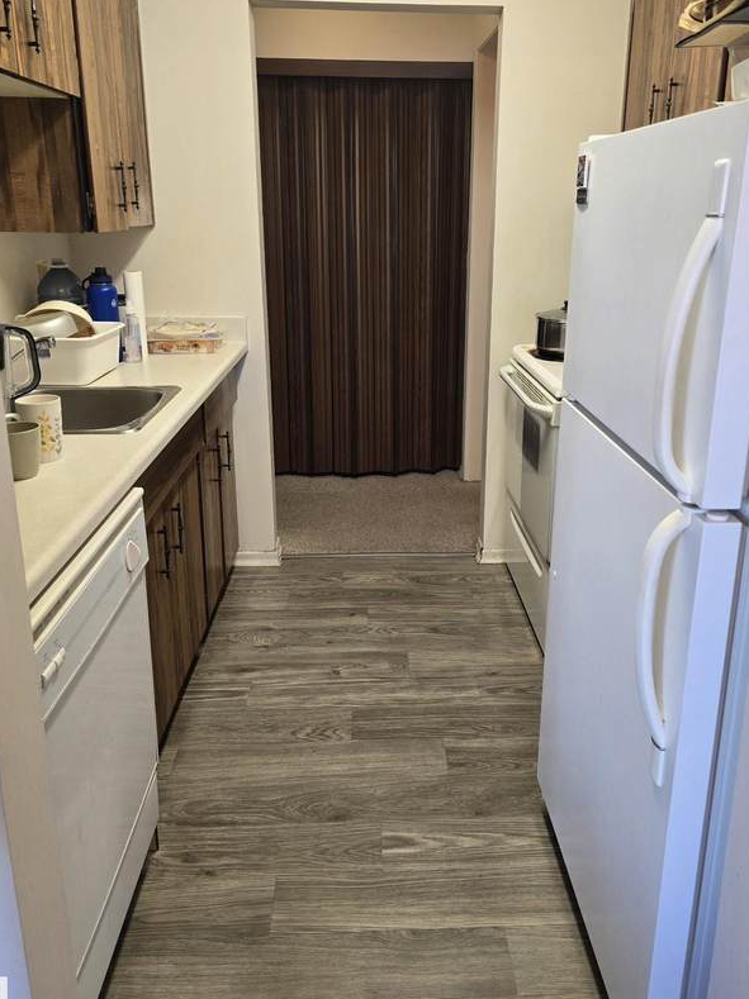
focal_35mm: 28
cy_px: 441
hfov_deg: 49.6
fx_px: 808
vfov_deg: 63.3
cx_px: 411
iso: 250
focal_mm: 6.3
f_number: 1.7
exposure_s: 1/120
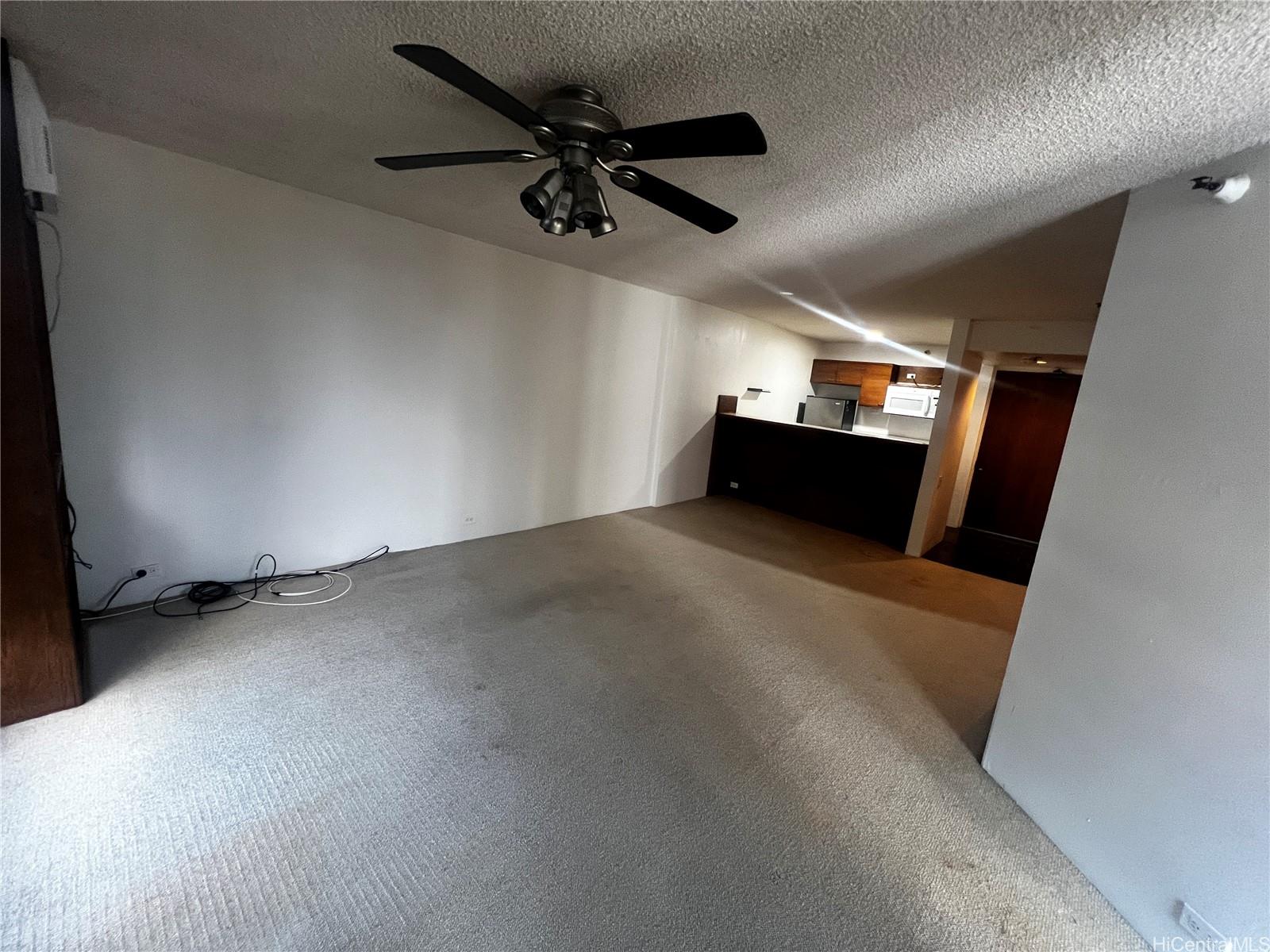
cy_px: 476
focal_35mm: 13
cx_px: 635
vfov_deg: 89.9
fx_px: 477
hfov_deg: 106.2
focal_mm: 1.57
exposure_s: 1/60
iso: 320
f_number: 1.8
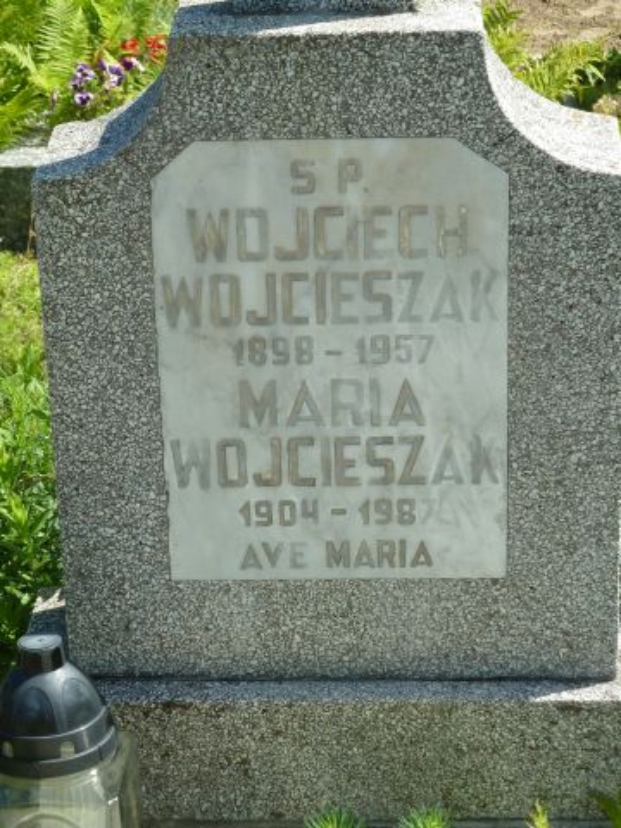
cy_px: 414
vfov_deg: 18.9
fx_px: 2488
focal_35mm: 104
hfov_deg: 14.2
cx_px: 310
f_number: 4.3
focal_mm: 17
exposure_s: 1/400
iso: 125
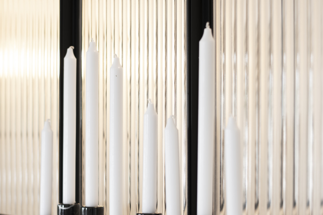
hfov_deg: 22.1
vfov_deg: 14.8
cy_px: 153
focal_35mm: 92
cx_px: 133
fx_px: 825
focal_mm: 58
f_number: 2.8
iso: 100
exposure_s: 1/8
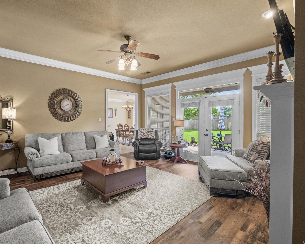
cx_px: 133
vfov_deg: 77.0
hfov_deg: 89.2
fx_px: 153
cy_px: 121
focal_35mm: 17
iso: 320
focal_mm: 10
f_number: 7.1
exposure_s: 1/1.25
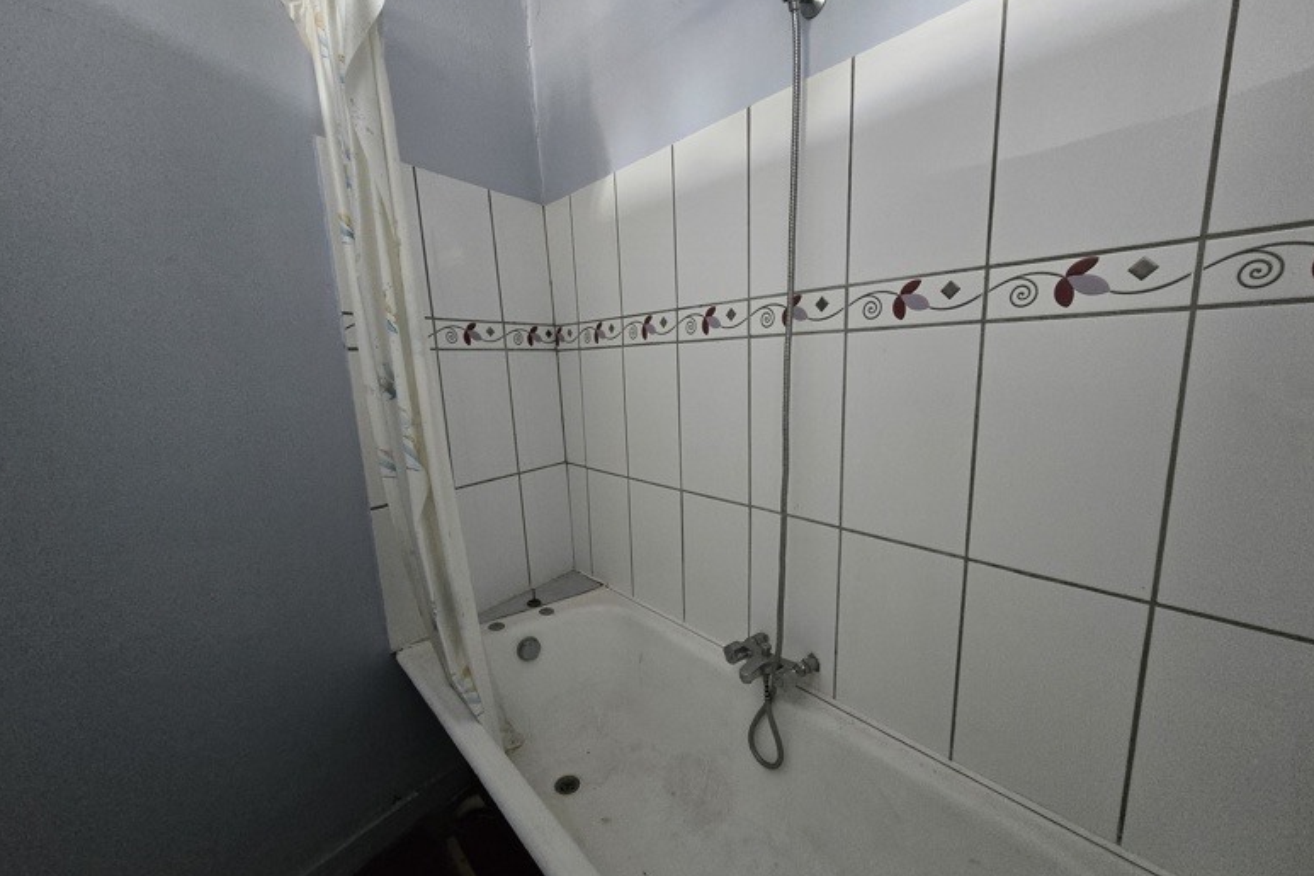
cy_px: 466
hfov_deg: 104.2
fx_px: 511
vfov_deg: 81.1
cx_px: 671
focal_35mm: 14
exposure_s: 1/50
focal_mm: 2.2
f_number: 2.2
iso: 1250
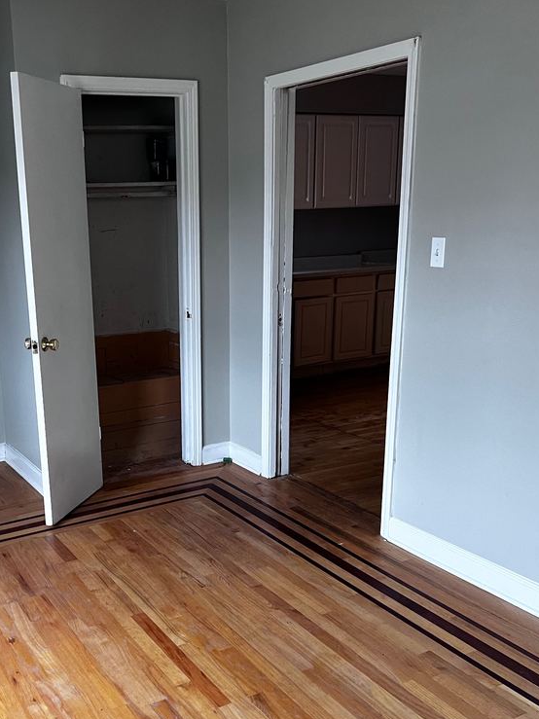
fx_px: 789
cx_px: 174
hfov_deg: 37.3
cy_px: 431
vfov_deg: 48.7
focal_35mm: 38
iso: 200
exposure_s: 1/60
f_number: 1.5
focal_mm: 5.7
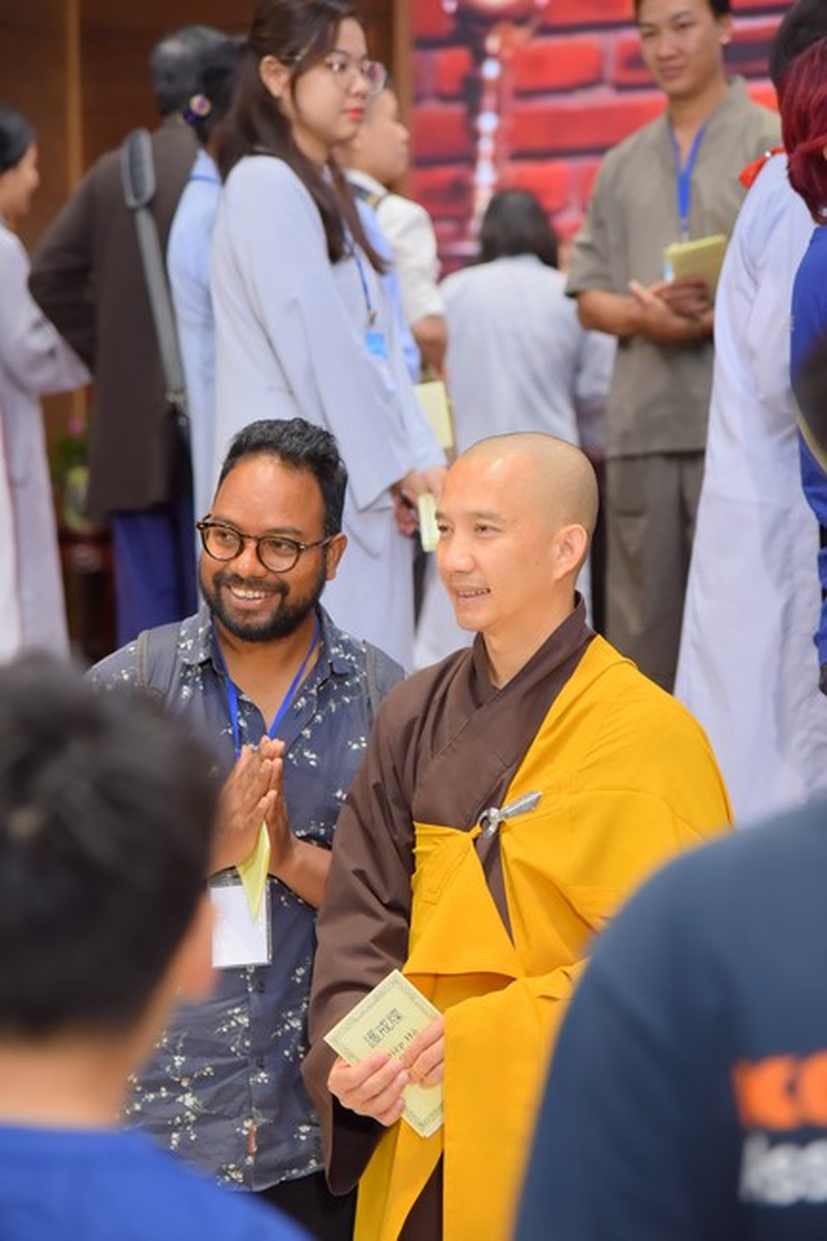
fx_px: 3792
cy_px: 620
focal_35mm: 110
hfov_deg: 12.4
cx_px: 414
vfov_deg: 18.6
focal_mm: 110
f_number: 5
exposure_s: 1/125
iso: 1600
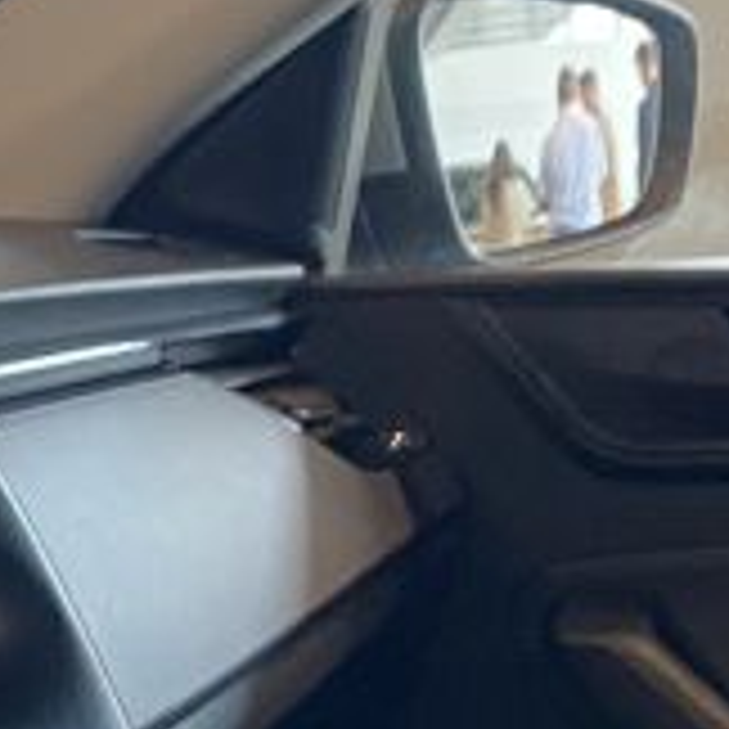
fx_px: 3455
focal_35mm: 145
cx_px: -891
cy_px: 878
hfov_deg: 10.7
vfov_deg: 11.8
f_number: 1.8
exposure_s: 1/50
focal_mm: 4.25
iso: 160
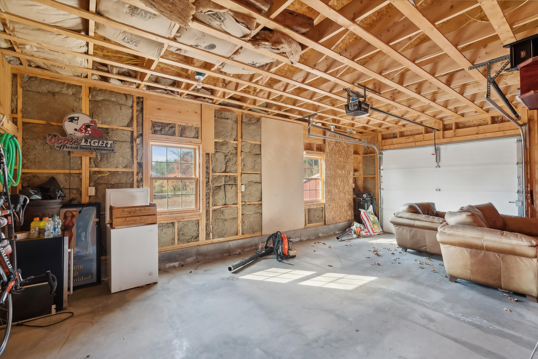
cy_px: 180
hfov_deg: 96.7
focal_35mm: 16
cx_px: 269
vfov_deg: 73.8
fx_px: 239
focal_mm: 16
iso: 320
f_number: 7.1
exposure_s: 1/8
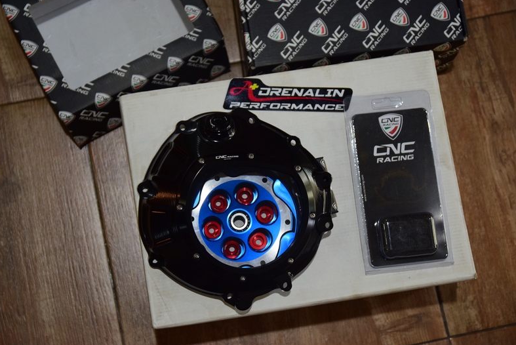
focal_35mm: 61
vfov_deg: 22.3
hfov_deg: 32.9
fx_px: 875
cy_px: 172
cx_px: 254
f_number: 3.5
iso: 1250
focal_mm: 40
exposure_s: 1/80
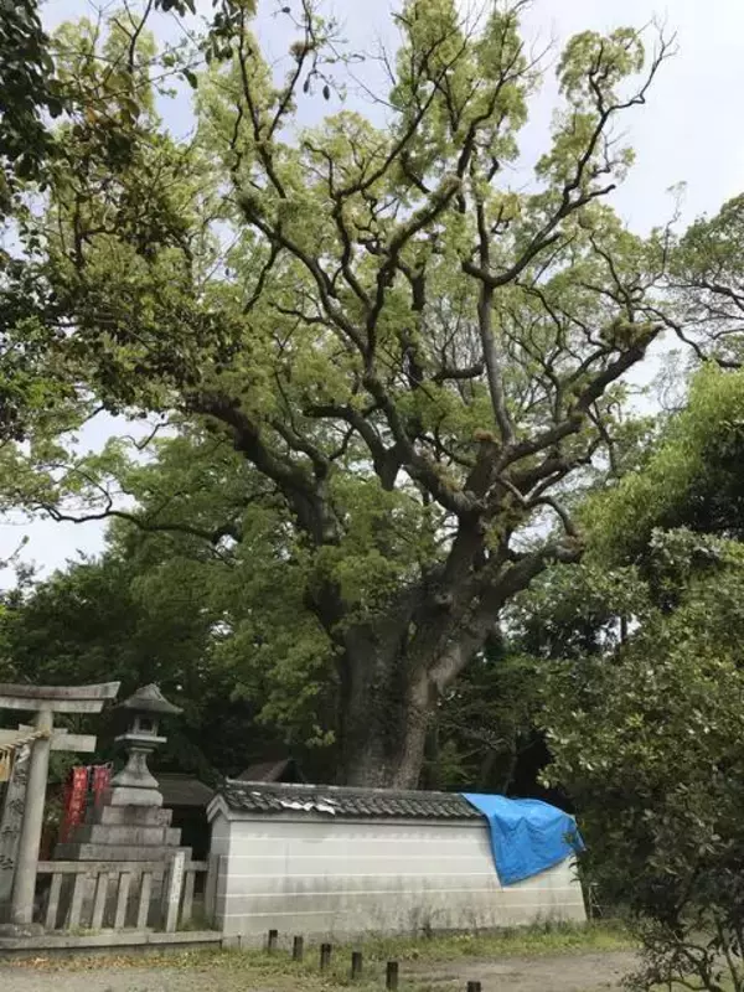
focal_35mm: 28
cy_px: 496
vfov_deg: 63.4
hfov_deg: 49.7
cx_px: 372
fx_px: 802
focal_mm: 3.99
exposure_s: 1/1808
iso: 20
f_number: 1.8
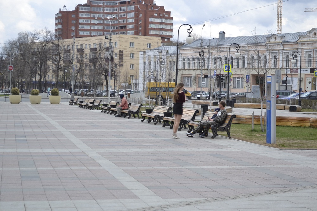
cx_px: 158
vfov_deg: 16.5
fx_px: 726
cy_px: 106
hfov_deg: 24.6
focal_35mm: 82
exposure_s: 1/160
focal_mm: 55
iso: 100
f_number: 6.3
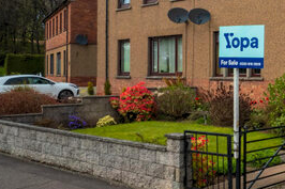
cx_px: 326
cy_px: 69
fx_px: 459
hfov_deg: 30.3
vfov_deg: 23.3
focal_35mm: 58
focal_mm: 8.38
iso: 100
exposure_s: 1/120
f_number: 2.8
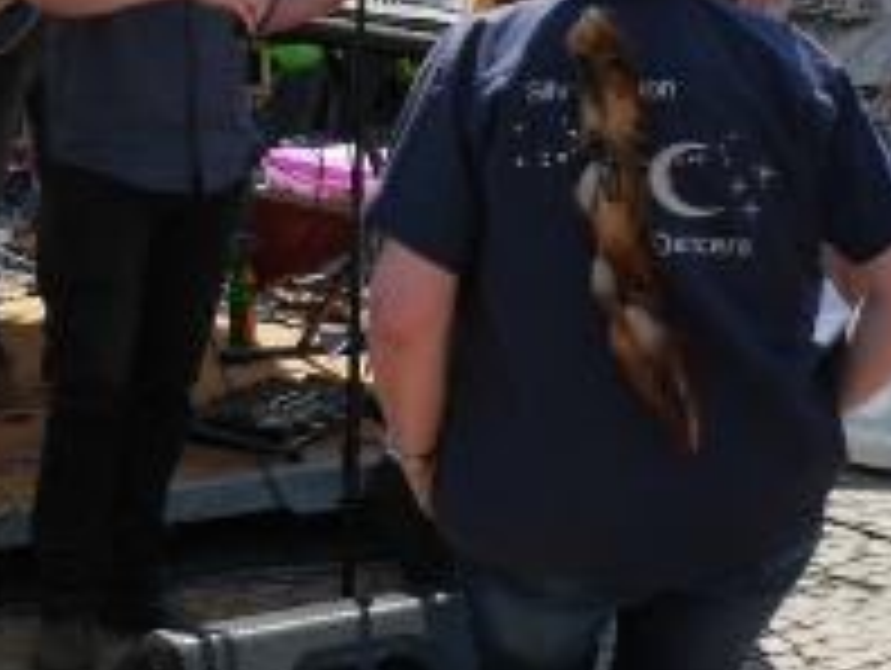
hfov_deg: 16.3
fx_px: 2912
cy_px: -31
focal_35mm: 113
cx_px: -320
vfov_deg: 12.9
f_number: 7.1
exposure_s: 1/320
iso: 200
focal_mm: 14
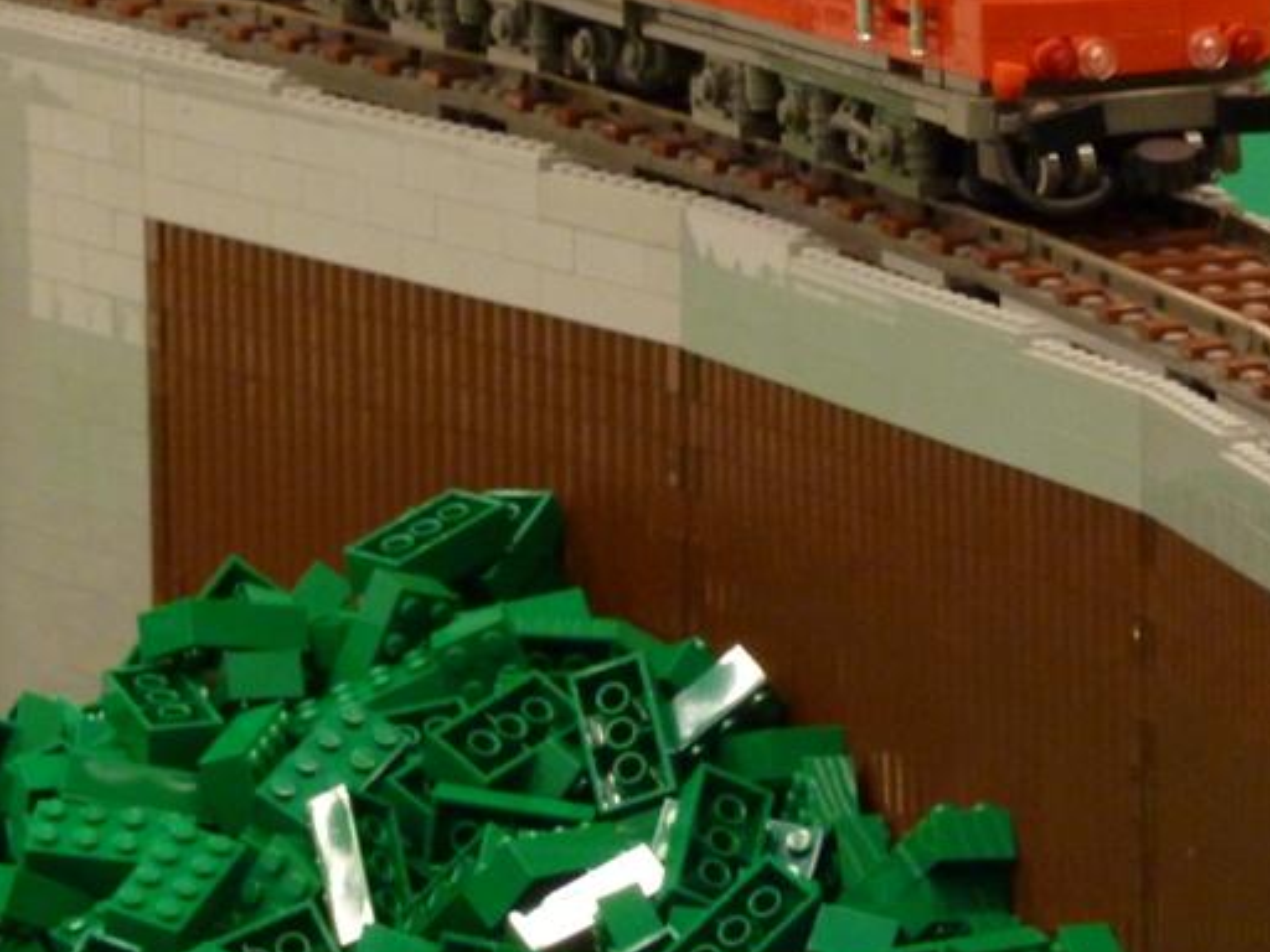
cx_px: 474
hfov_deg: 4.9
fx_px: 14712
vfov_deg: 3.7
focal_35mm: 401
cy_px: 164
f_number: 4.6
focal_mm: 37
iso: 400
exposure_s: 1/8
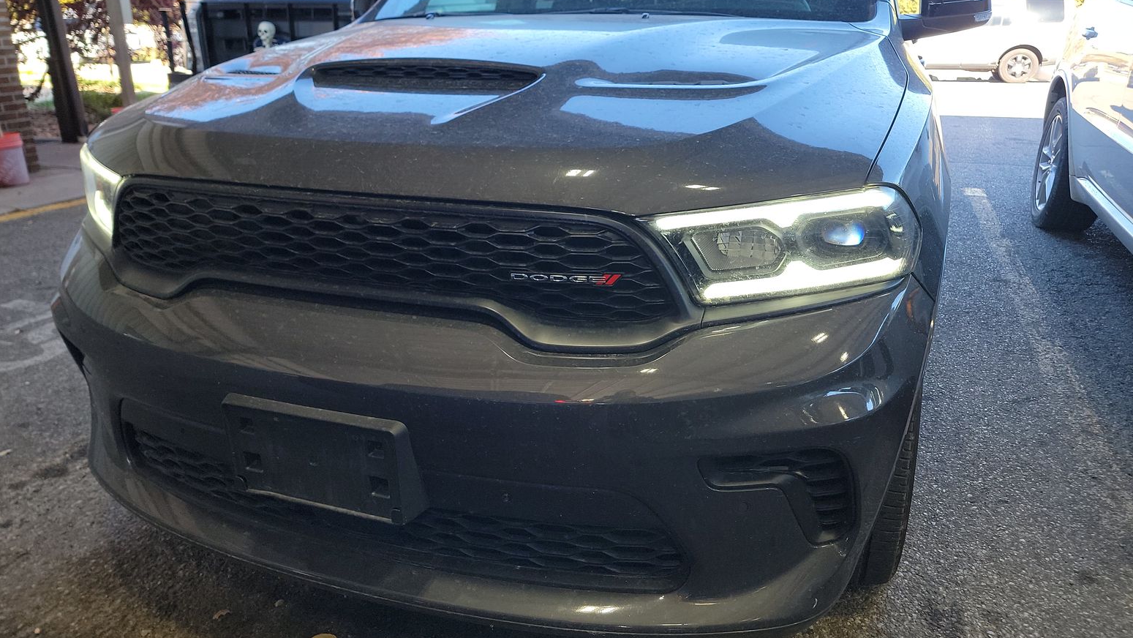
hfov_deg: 69.8
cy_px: 288
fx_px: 811
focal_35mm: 27
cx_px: 560
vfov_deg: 42.9
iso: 93
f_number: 1.8
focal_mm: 6.7
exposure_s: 1/119
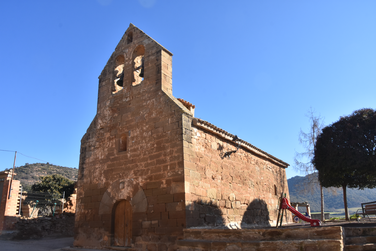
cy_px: 126
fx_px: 282
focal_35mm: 27
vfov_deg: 48.0
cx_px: 188
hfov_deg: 67.4
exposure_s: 1/500
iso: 500
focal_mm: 18
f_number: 11
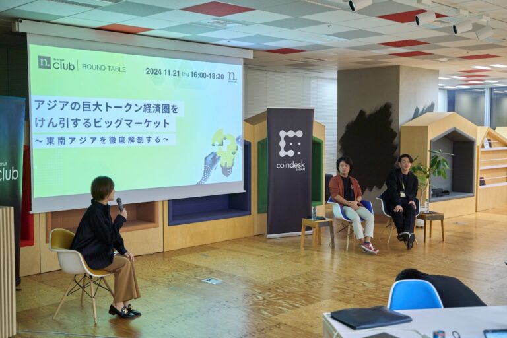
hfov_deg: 46.4
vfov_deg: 31.9
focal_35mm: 42
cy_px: 169
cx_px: 254
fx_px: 591
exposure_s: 1/125
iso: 500
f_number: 2.8
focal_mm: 42
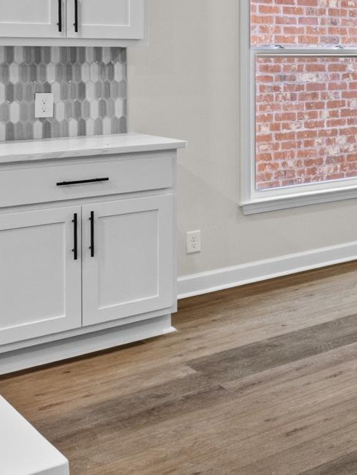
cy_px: 45
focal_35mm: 55
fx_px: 756
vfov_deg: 33.1
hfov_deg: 20.3
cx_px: 613
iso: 200
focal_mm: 10
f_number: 7.1
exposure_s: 1/2.5
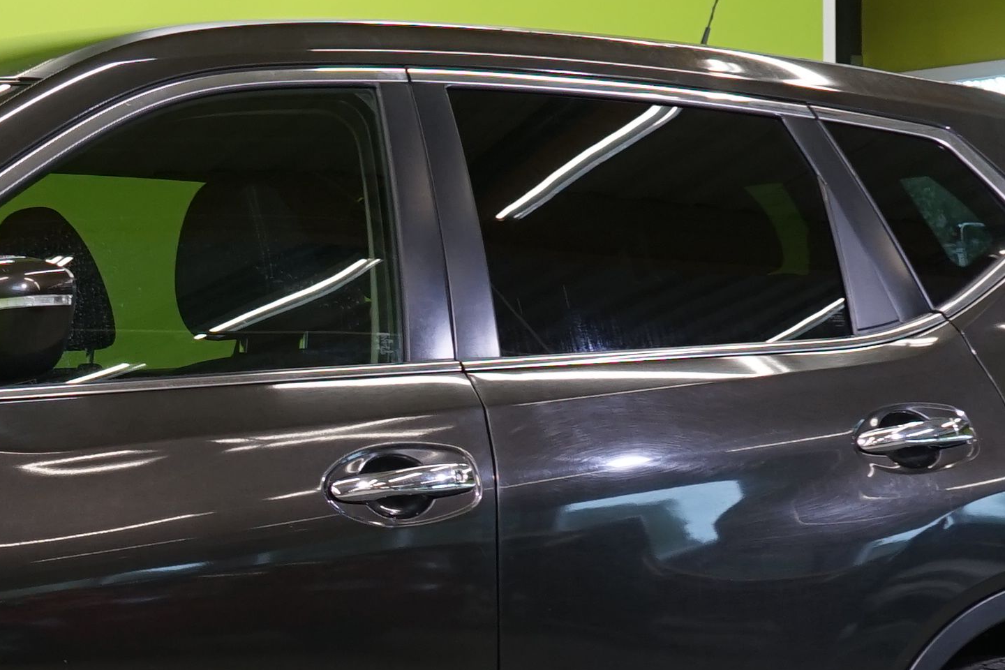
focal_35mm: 125
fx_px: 3489
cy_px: 555
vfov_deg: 10.9
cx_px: -138
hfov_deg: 15.9
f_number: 6.3
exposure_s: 1/30
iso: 500
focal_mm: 30
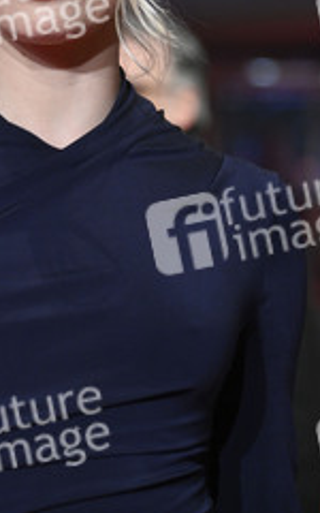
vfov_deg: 6.9
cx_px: 62
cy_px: 118
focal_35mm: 305
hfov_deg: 4.3
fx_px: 4256
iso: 5000
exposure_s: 1/200
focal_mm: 180
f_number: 5.6
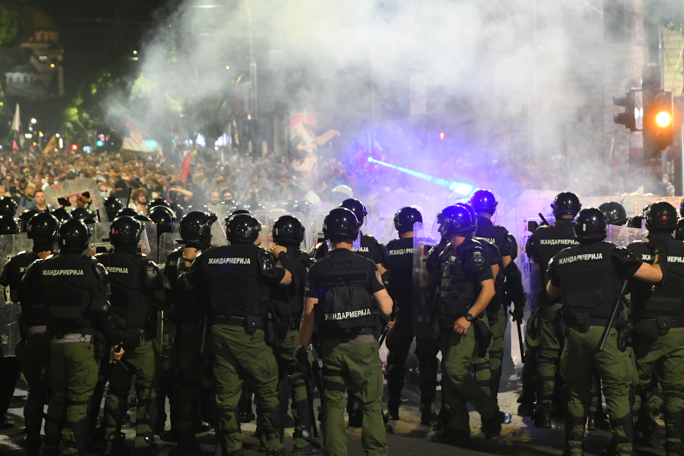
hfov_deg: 19.5
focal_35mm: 105
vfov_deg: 13.0
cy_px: 228
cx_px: 342
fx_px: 1995
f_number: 3.5
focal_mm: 70
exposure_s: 1/160
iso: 6400
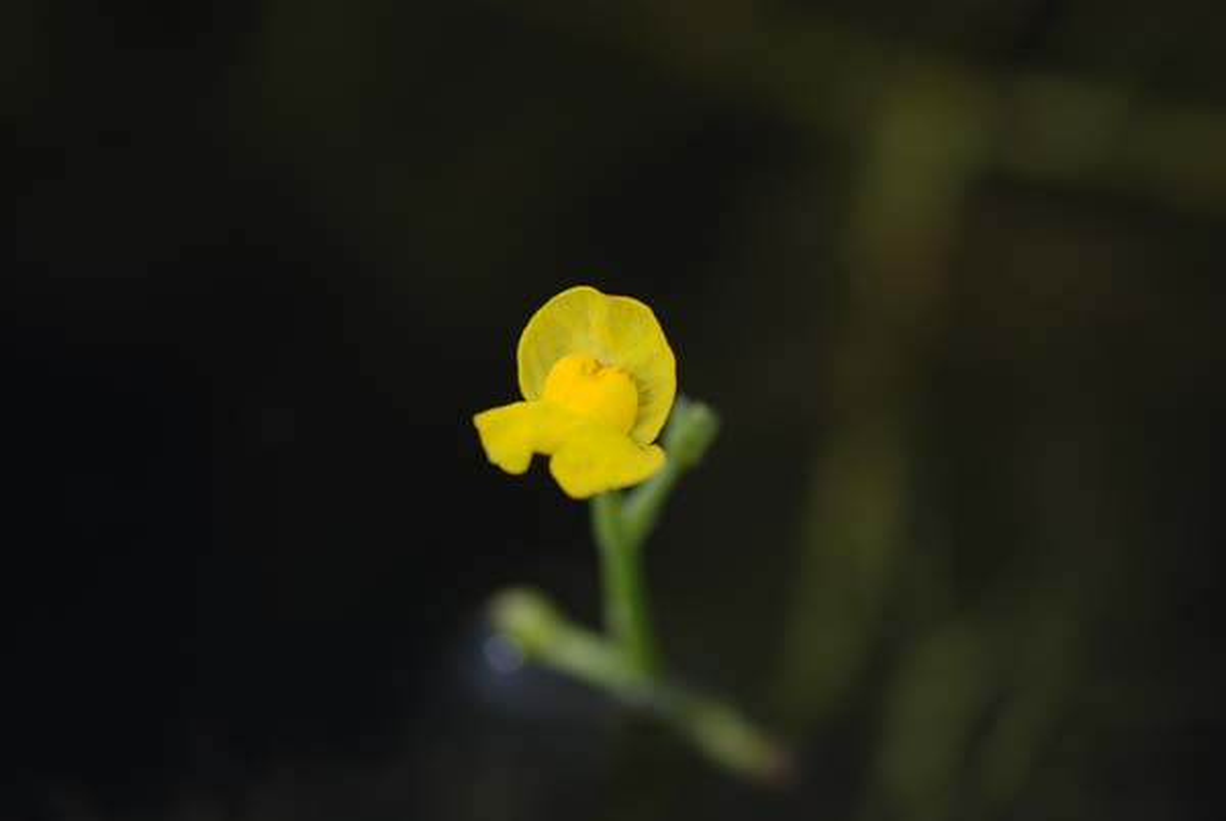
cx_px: 613
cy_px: 410
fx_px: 4604
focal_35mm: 135
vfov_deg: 10.2
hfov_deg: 15.2
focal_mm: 90
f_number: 5.6
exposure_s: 1/80
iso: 100
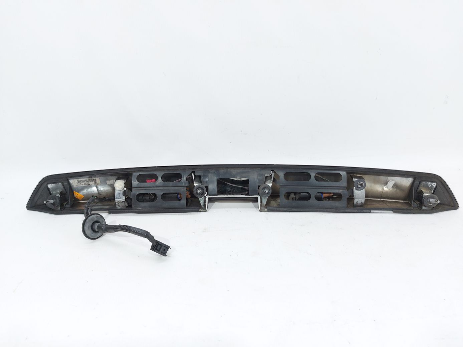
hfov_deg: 71.6
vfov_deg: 56.8
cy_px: 174
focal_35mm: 24
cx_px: 232
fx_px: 321
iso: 64
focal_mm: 5.23
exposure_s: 1/50
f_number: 1.8
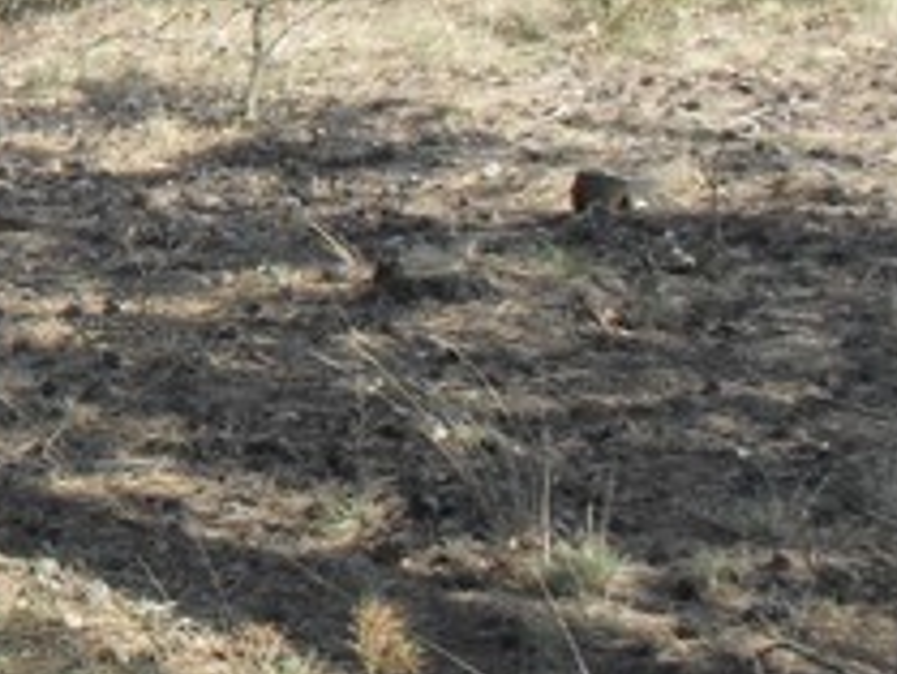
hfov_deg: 13.6
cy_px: -185
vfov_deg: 10.8
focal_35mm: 134
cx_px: -545
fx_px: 3474
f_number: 3.2
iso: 100
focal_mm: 6.3
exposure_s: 1/500
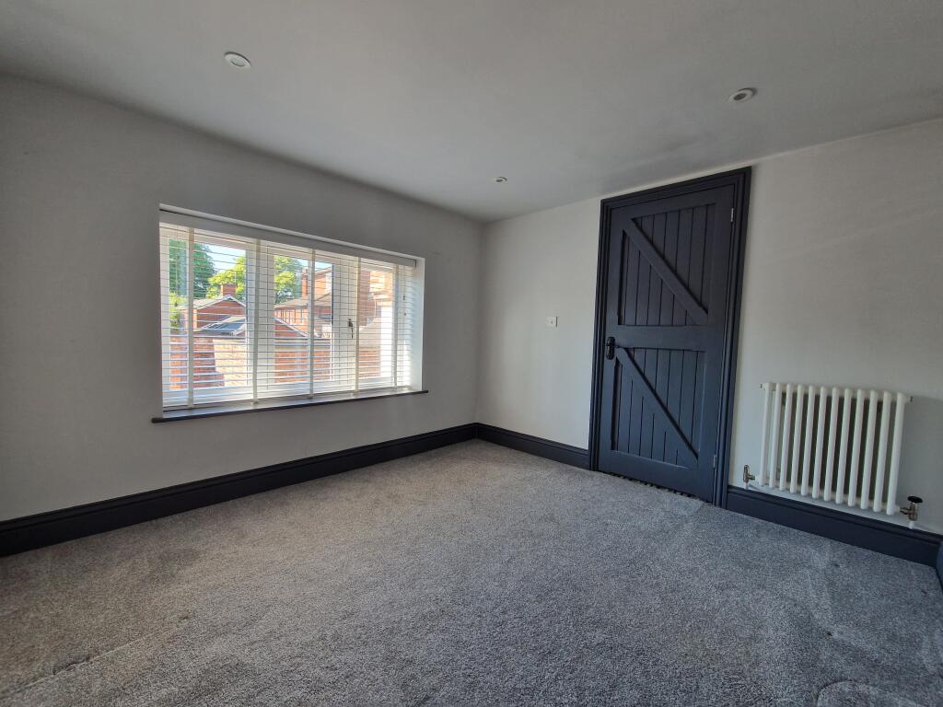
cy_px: 354
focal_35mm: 13
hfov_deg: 106.2
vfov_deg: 89.9
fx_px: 354
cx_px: 472
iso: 100
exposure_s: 1/100
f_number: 2.2
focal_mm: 2.2
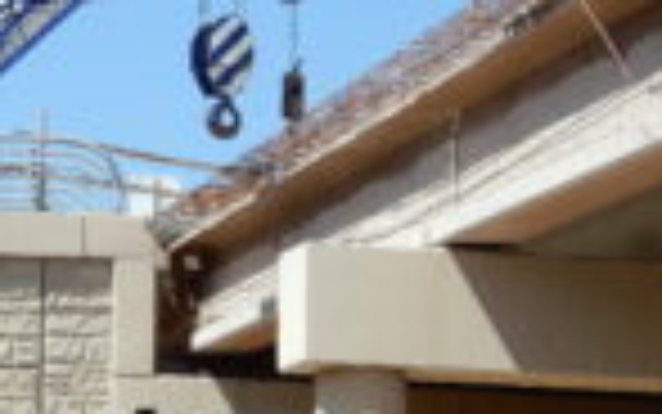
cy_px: 459
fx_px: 3646
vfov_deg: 6.5
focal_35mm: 202
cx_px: -113
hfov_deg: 10.2
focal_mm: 12.5
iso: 80
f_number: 4.5
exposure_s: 1/500
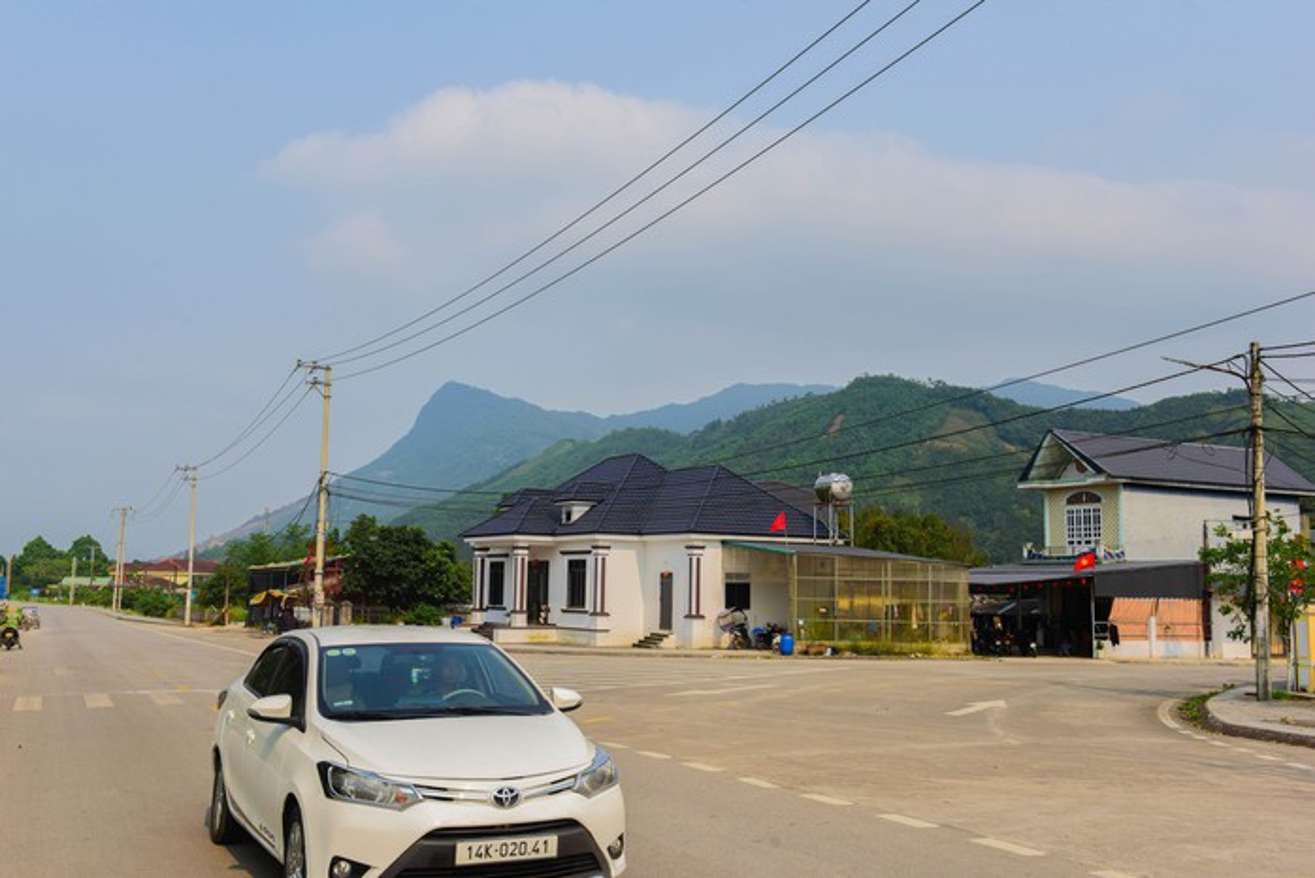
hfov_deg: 50.7
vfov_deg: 35.1
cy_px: 439
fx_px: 1389
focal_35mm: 38
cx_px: 658
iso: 320
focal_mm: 38
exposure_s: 1/800
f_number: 11
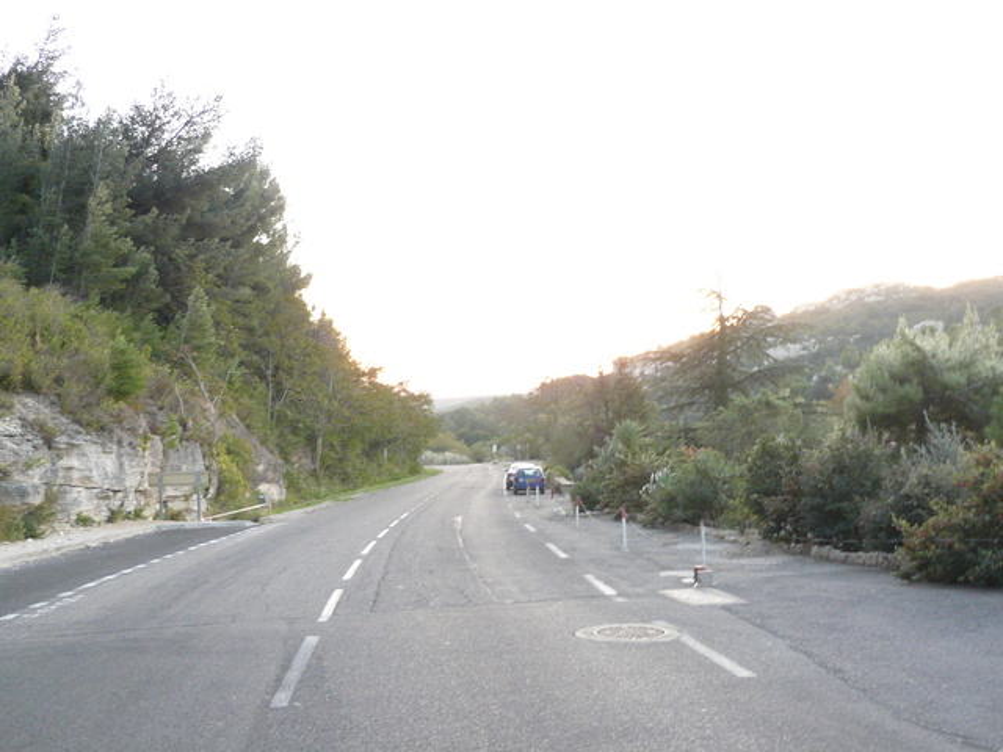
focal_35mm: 36
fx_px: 1043
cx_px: 502
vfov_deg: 39.7
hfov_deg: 51.4
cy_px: 376
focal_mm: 6
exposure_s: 1/25
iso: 200
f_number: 2.8
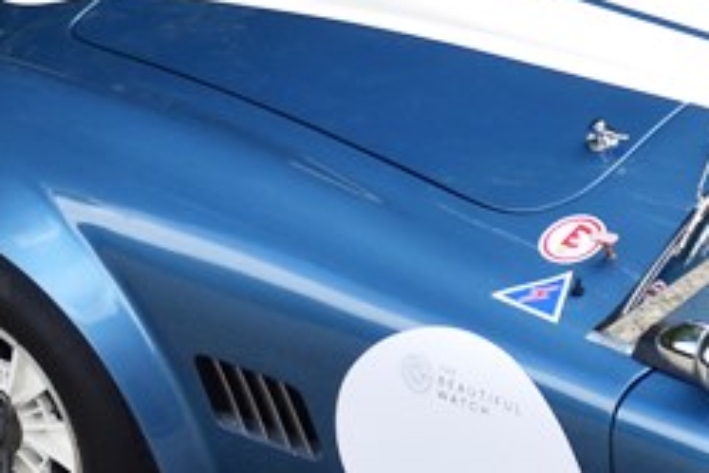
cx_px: 1039
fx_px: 4792
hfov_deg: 8.3
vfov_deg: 5.6
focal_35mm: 243
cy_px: 393
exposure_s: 1/250
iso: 400
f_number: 5
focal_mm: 35
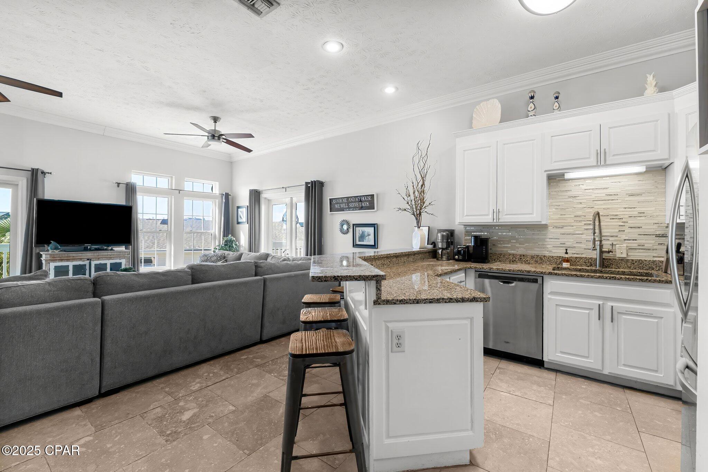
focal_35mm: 15
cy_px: 236
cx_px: 354
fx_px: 295
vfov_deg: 77.3
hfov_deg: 100.4
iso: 400
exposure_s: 1/30
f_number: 9
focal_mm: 10
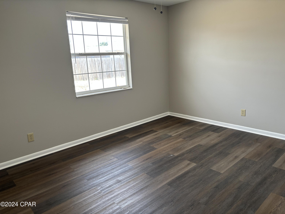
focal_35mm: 26
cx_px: 142
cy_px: 107
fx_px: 214
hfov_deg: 67.3
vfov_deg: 53.1
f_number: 1.6
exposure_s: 1/121
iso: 64
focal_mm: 5.96
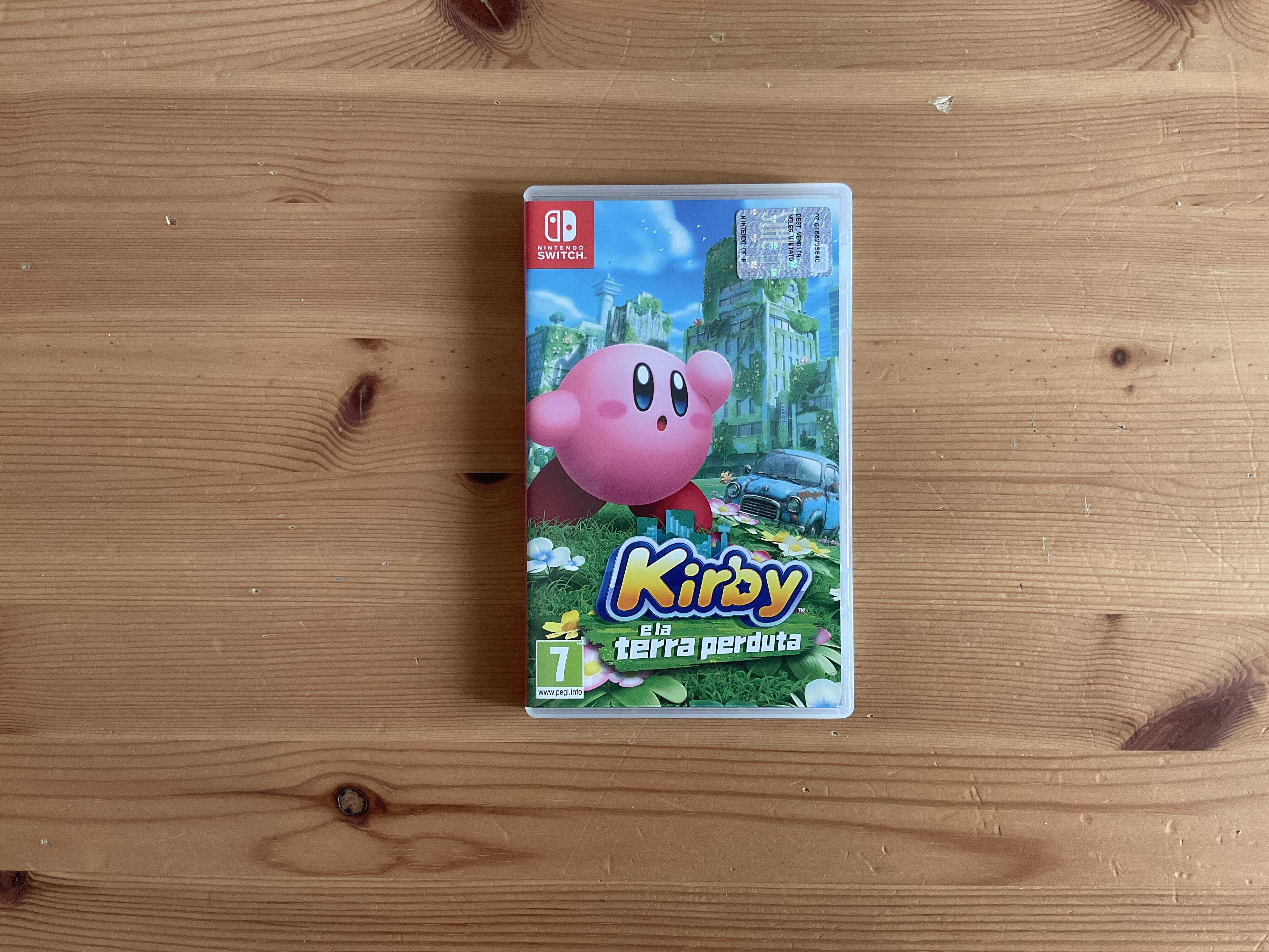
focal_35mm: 29
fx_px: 1063
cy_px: 476
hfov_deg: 61.7
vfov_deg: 48.2
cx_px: 634
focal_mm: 3
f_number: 1.8
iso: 80
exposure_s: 1/60
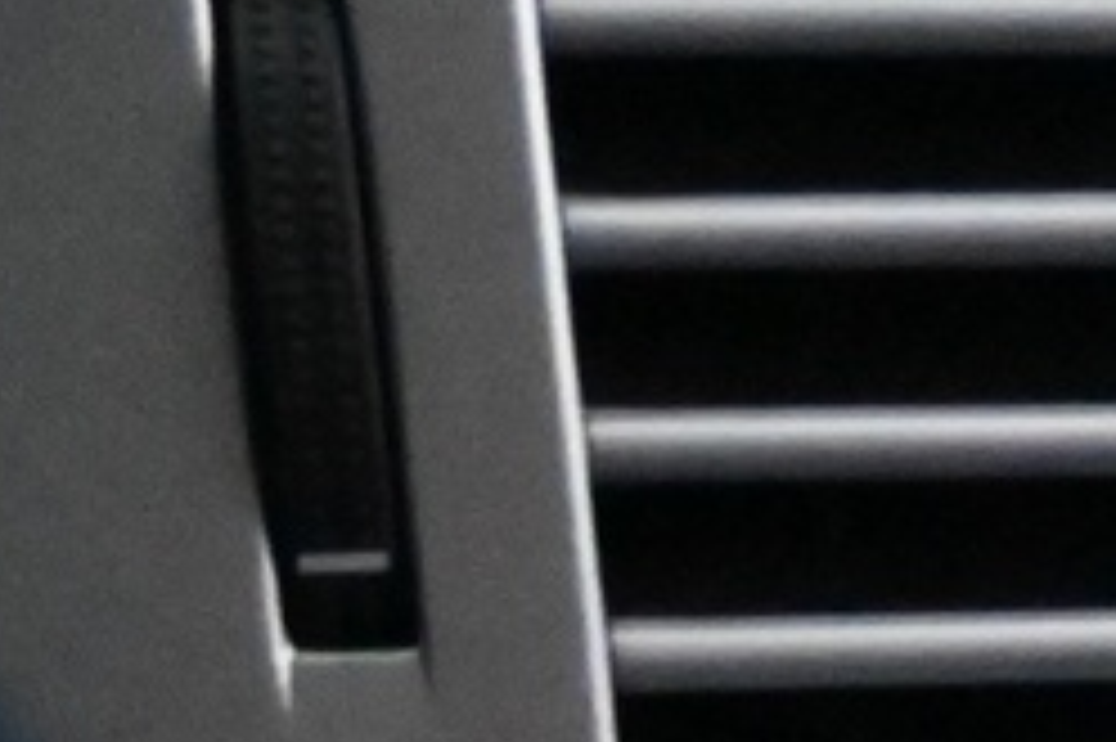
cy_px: 2338
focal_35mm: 225
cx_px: 2786
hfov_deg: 8.3
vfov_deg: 5.6
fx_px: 6978
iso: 11400
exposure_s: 1/40
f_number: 4.2
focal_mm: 23
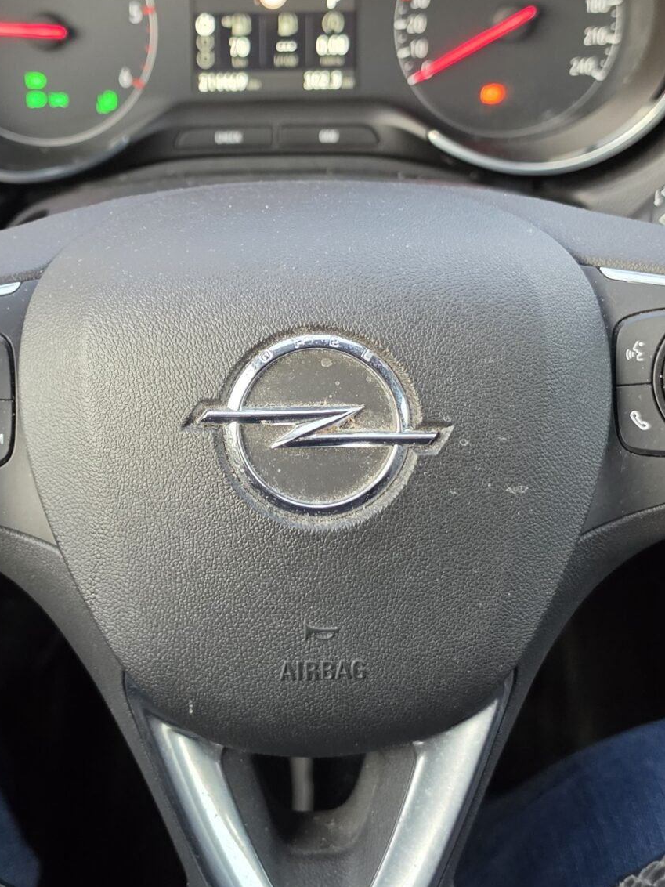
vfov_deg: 36.8
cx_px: 227
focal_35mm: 52
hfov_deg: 27.9
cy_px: 383
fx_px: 1332
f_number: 1.4
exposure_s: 1/120
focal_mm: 6.5
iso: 640
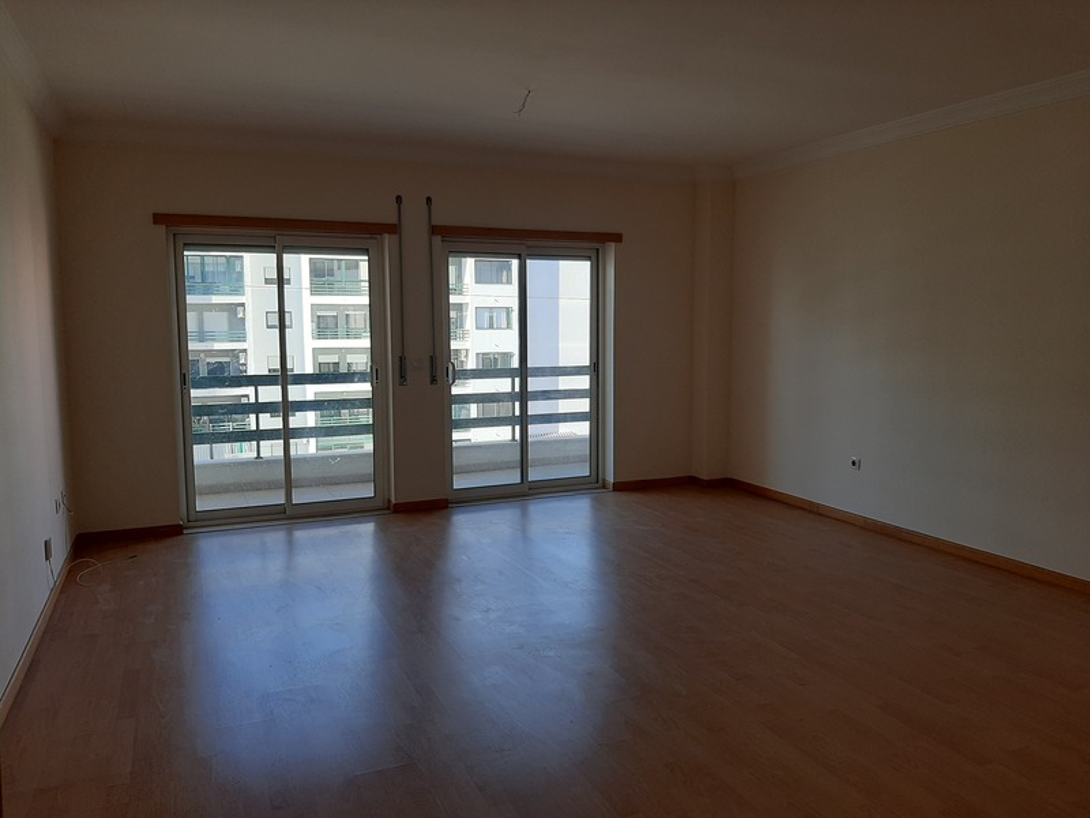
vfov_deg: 51.4
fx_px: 850
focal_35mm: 27
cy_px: 409
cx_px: 545
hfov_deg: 65.3
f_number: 1.7
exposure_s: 1/295
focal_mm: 3.93
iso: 40
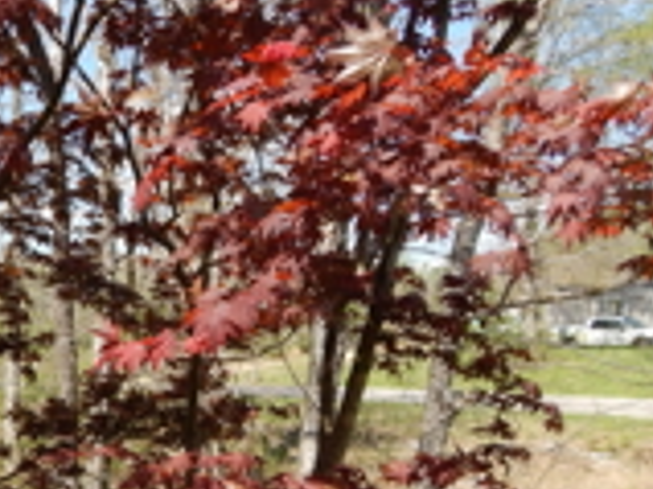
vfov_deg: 24.3
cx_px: -45
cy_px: 460
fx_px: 1093
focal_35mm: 58
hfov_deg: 30.2
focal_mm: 4
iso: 200
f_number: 3
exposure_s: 1/1000
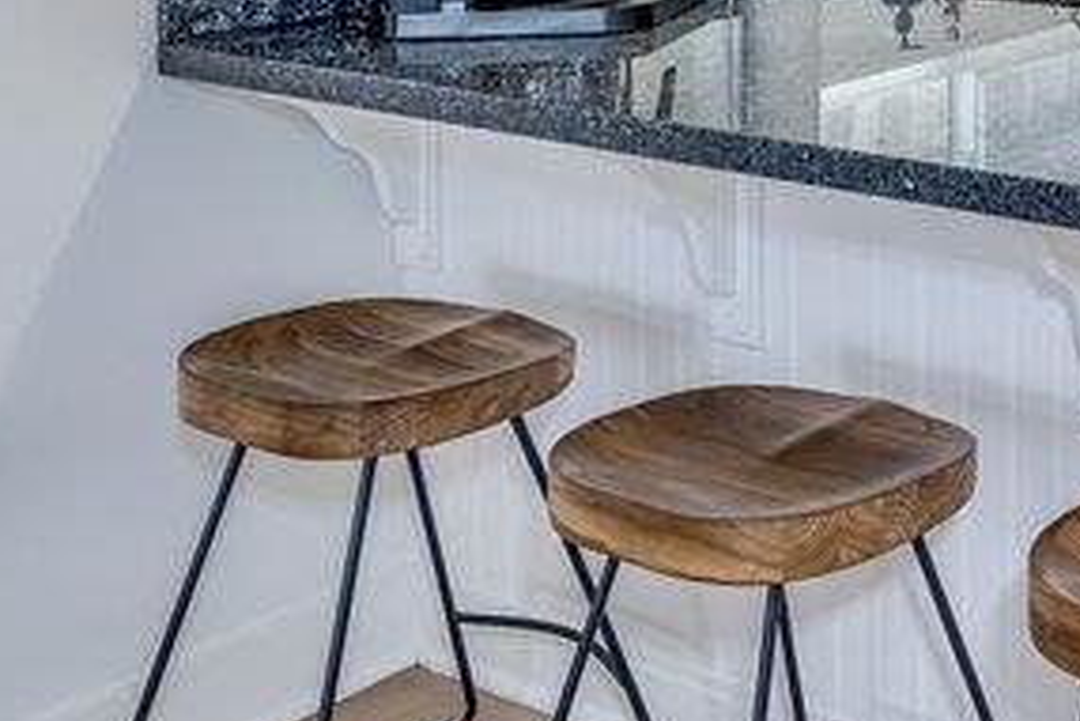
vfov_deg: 21.7
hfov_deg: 26.4
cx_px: 1601
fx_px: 1681
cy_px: -228
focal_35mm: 56
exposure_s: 1/60
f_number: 6.3
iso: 100
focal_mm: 16
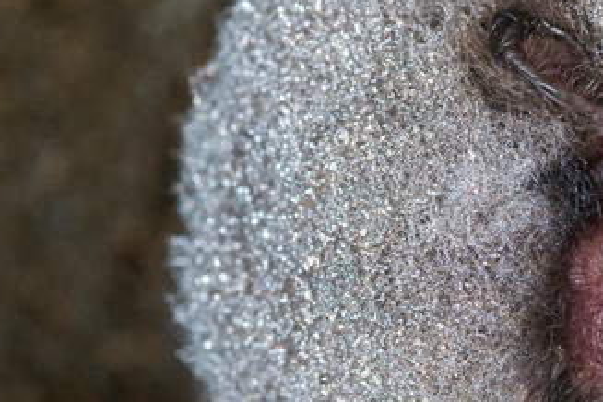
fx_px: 8048
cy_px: 341
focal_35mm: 481
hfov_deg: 4.3
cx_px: 553
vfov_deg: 2.9
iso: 400
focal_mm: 105
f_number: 14
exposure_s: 1/60
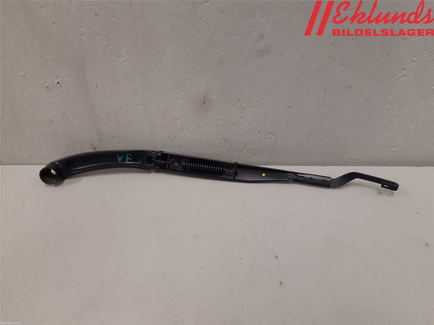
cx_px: 217
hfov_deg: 67.3
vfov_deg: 53.1
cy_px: 162
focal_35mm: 26
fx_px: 326
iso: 100
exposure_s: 1/50
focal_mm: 3.93
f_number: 1.7
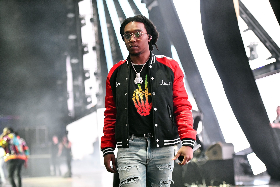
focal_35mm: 85
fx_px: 661
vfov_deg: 16.1
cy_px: 94
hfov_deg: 23.9
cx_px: 140
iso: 6400
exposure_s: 1/1250
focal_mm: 85
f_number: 3.2
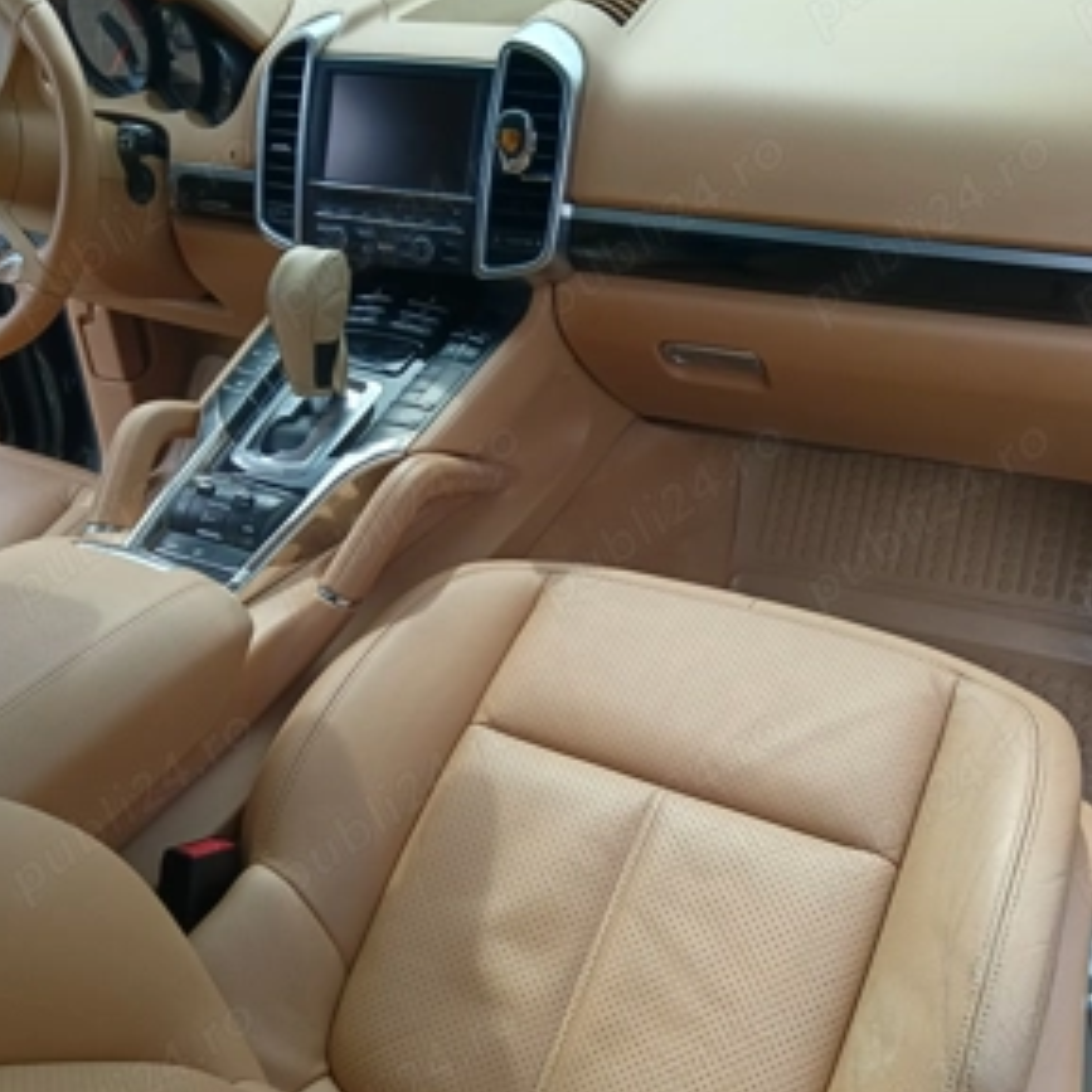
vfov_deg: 49.7
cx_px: 529
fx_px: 1178
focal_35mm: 33
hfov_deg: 49.7
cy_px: 578
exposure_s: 1/233
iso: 100
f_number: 1.9
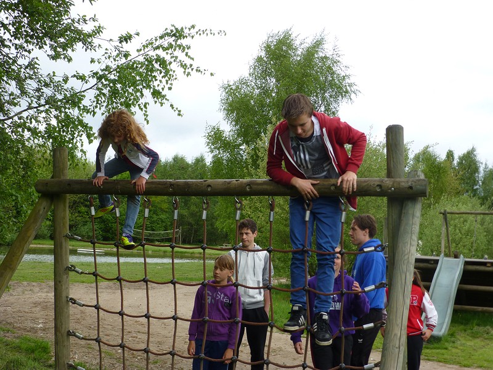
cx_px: 246
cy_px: 185
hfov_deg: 37.5
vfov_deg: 28.6
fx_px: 726
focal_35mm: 51
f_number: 4.4
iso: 100
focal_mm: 9
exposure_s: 1/320
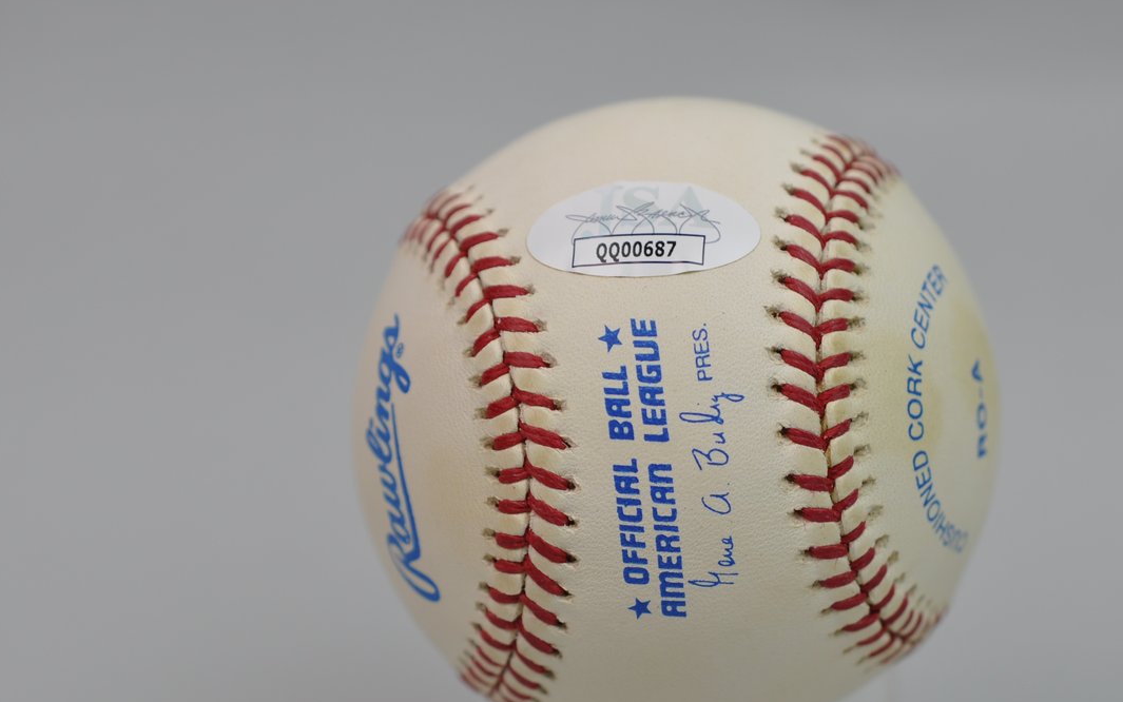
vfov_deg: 13.3
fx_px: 3000
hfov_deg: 21.2
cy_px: 520
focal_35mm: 98
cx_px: 657
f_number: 4.5
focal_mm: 40
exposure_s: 1/80
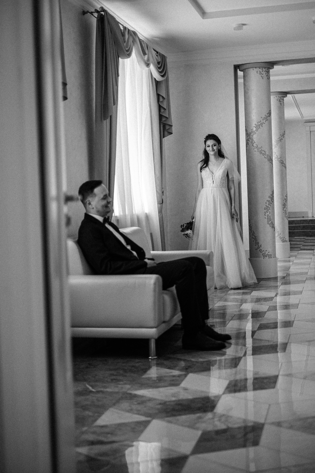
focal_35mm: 53
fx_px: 696
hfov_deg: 25.5
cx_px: 158
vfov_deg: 37.5
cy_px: 236
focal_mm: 35
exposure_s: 1/1000
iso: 320
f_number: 1.4
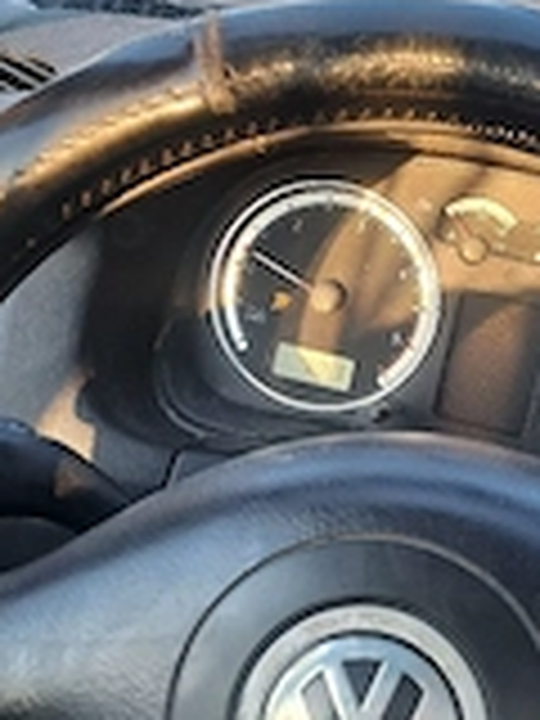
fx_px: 1248
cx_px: 441
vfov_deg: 32.2
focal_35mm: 60
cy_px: 369
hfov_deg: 24.0
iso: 50
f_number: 1.8
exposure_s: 1/100
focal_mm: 5.23
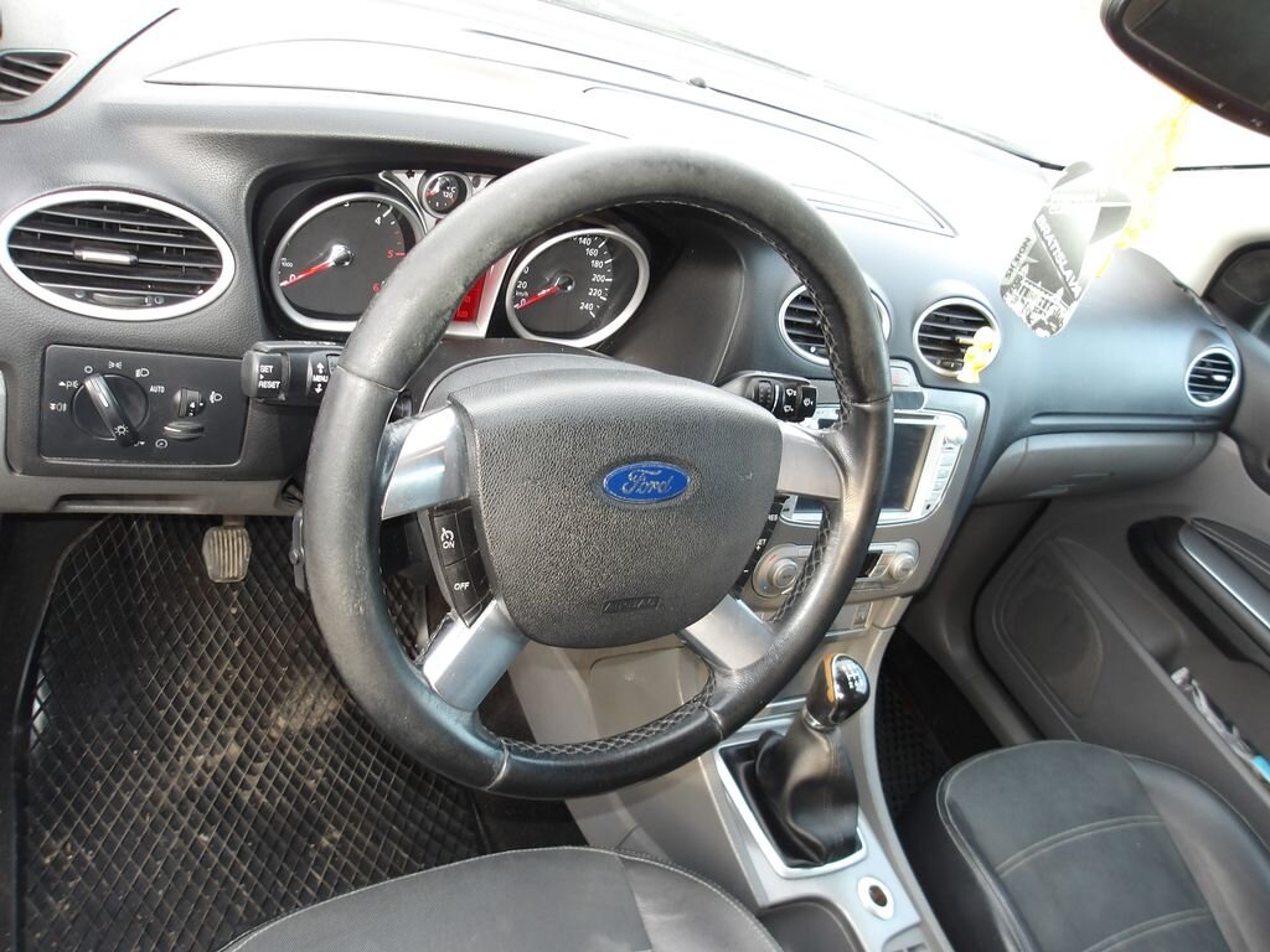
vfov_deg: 51.4
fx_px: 991
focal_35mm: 27
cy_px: 476
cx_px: 635
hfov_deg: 65.3
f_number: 3
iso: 100
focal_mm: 4.9
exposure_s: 1/36
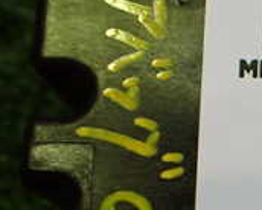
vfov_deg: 14.7
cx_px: 431
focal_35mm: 102
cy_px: 248
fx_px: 792
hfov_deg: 16.5
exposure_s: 1/125
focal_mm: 5.4
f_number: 2.3
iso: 500
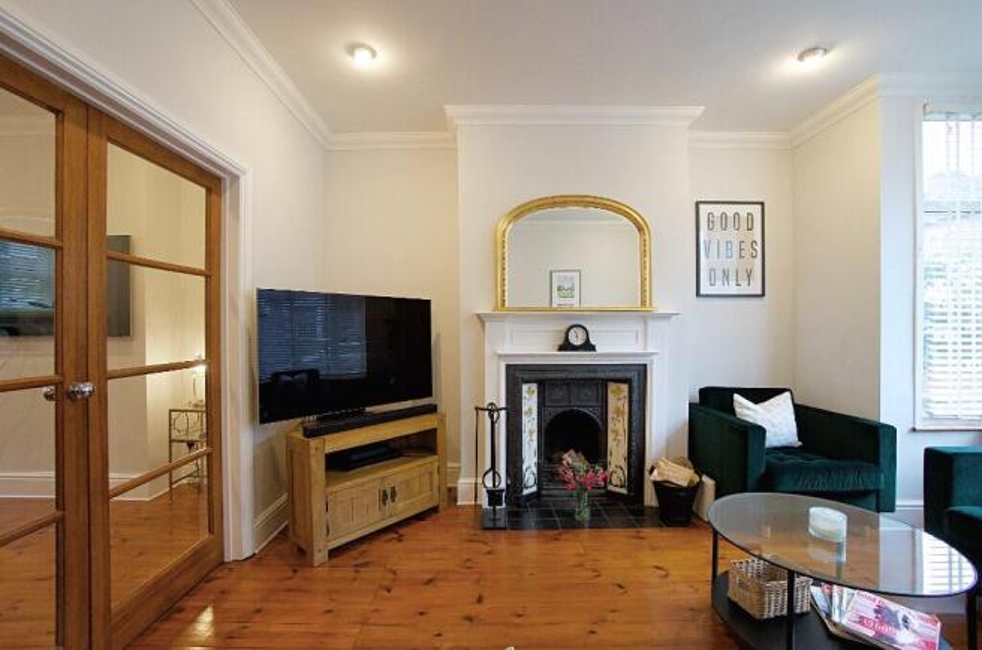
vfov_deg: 77.0
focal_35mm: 15
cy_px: 325
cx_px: 491
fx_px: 408
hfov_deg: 100.5
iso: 2500
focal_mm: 10
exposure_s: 1/160
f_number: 4
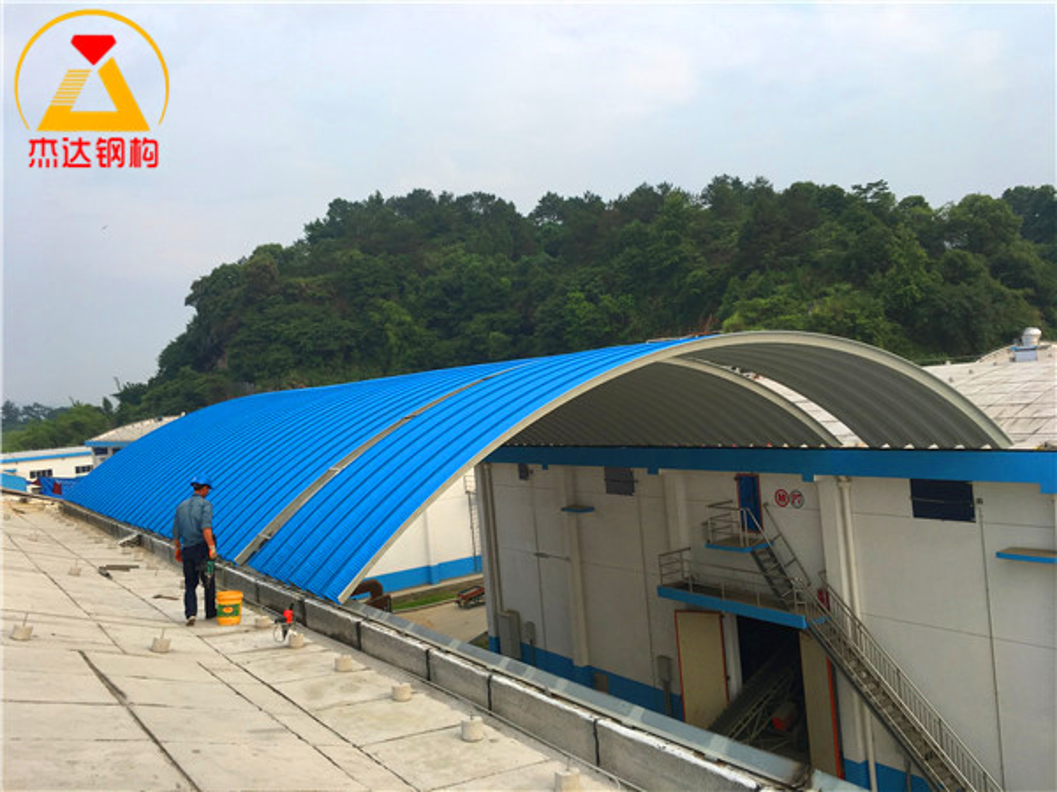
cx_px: 528
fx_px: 886
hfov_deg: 61.7
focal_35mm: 29
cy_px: 396
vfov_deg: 48.2
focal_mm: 4.15
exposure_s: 1/416
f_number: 2.2
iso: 25
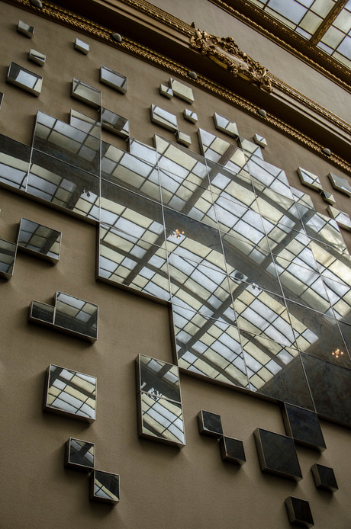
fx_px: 661
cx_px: 176
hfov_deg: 29.8
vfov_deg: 43.7
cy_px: 264
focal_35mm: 45
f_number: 5.6
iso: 400
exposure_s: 1/1000
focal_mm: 30
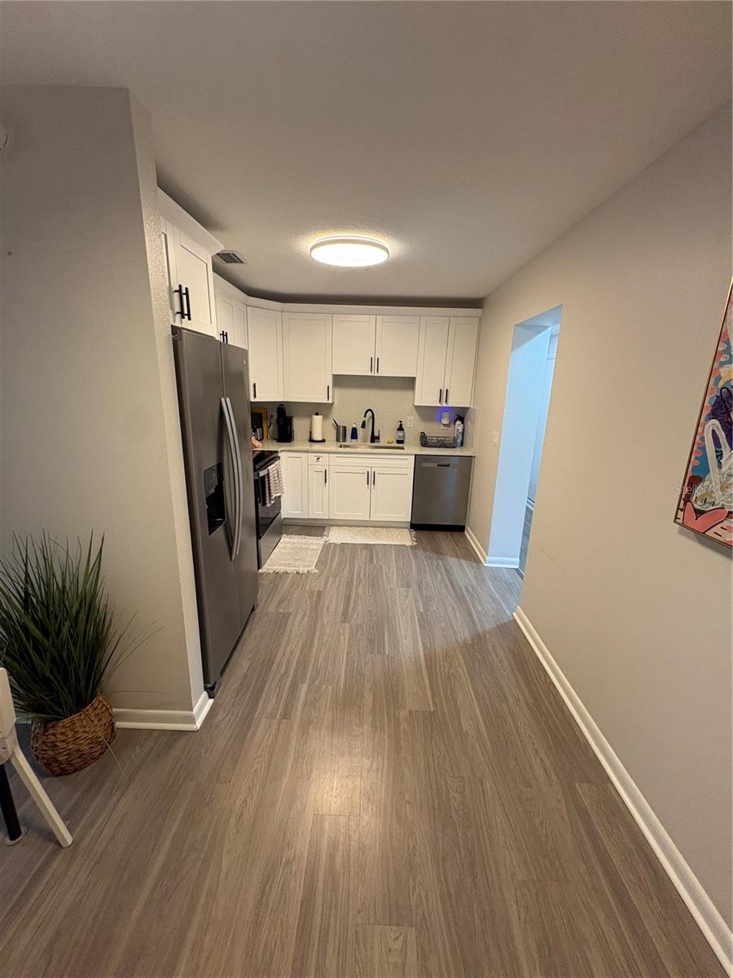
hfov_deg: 85.7
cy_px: 489
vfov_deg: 102.1
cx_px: 366
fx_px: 395
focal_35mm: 14
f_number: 2.2
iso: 200
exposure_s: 1/60
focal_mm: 2.22
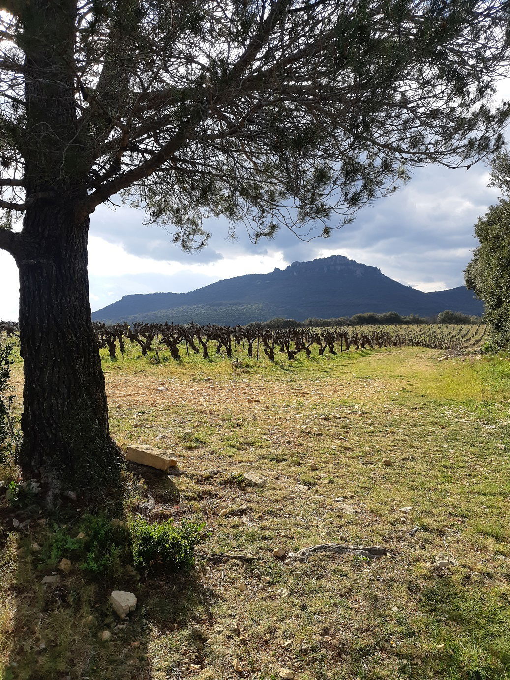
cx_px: 255
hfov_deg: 53.1
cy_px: 340
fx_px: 511
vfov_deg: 67.3
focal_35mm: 26
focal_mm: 3.93
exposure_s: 1/1433
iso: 40
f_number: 1.7
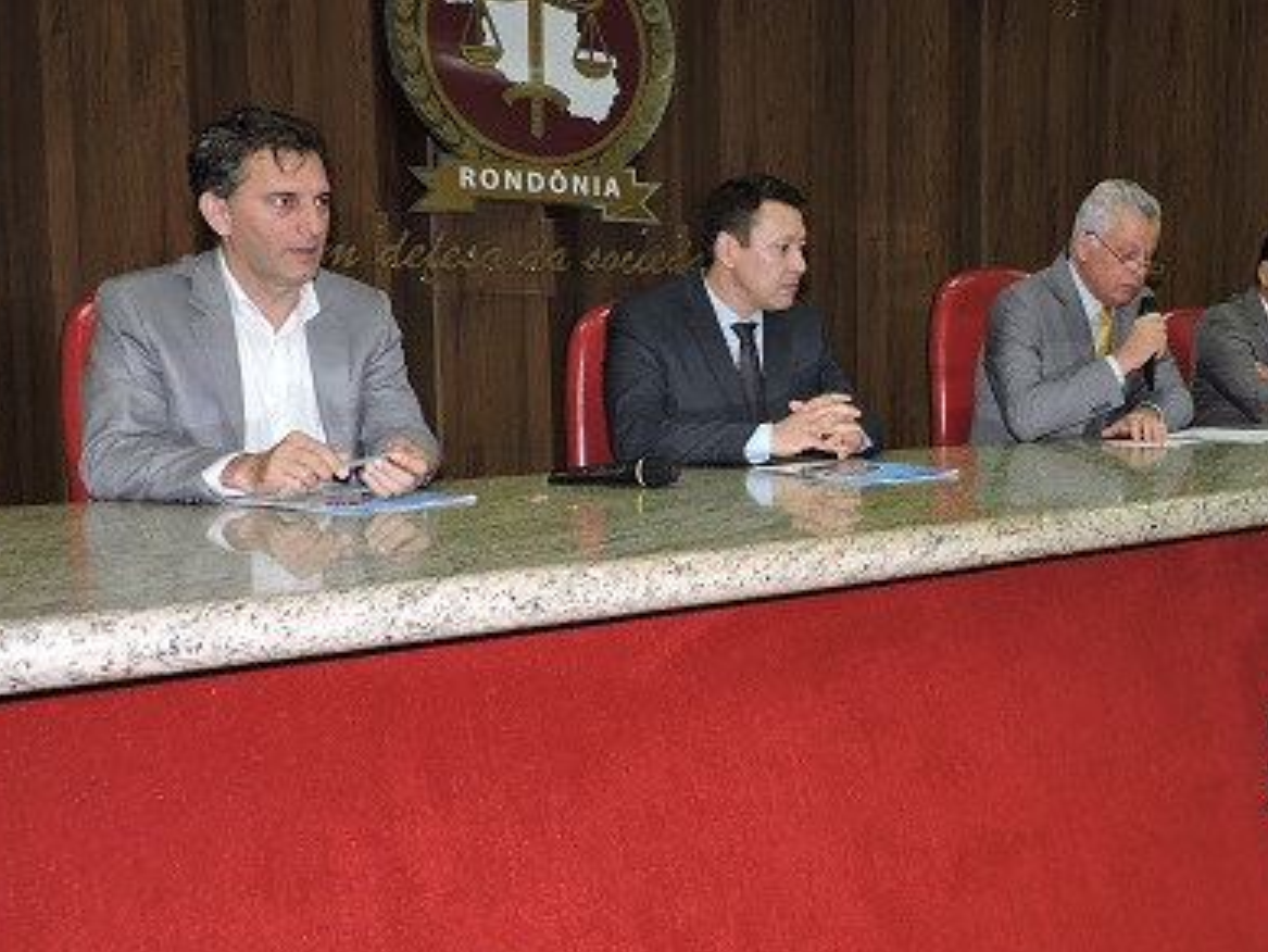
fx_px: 1356
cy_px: 466
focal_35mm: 37
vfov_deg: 38.7
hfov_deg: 48.4
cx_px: 932
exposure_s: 1/30
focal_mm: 4.3
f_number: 3
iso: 200
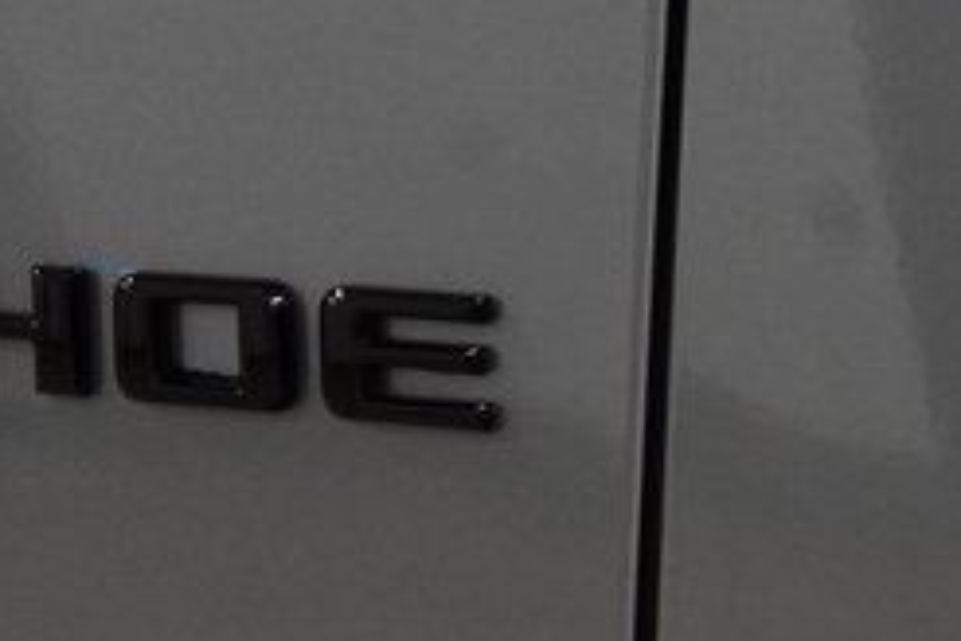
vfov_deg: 5.0
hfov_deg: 7.5
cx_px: 43
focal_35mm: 273
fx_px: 7287
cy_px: 295
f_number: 6.3
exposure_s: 1/30
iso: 1600
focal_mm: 70
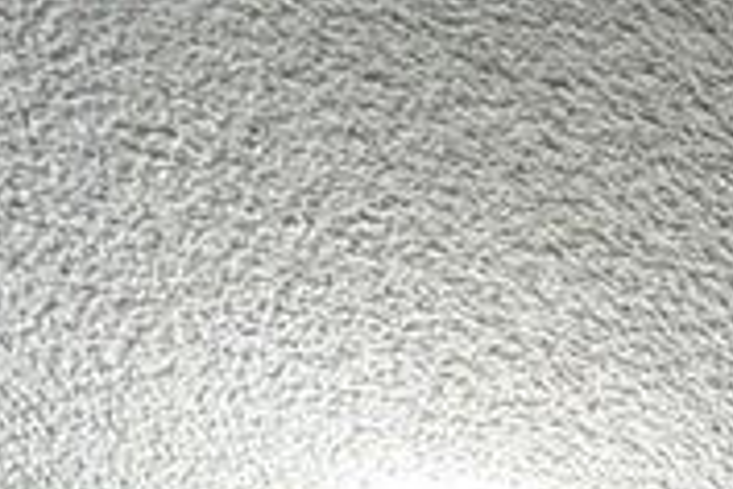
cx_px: 1708
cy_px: 2072
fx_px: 2280
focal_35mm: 112
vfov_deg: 7.5
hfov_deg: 13.7
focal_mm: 2.22
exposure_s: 1/60
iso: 400
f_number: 2.2
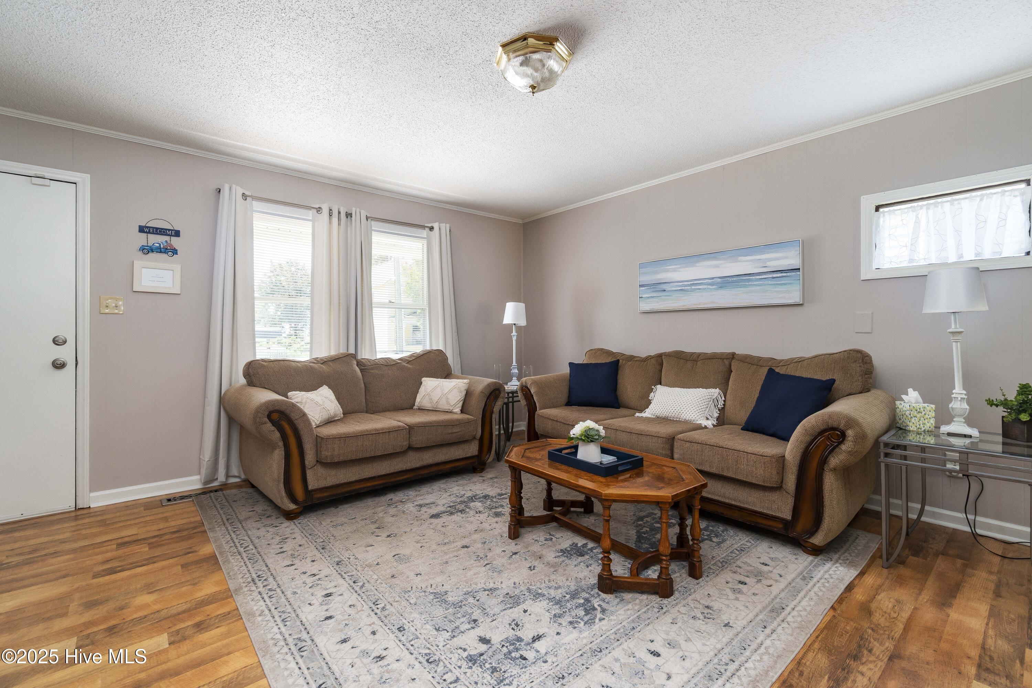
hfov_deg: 100.4
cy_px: 344
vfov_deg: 77.3
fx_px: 430
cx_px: 516
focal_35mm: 15
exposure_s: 1/6
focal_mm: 10
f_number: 8
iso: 320
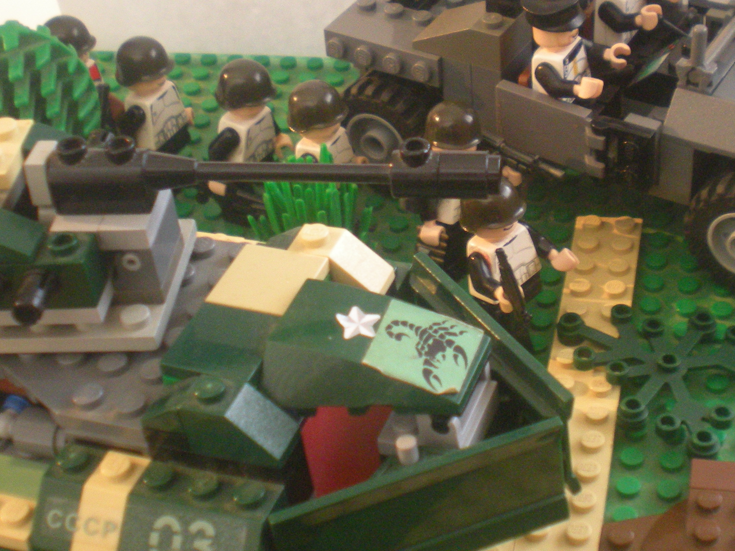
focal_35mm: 71
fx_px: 1507
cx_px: 467
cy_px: 215
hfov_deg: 27.3
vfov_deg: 20.7
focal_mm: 7.4
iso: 308
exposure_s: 1/8
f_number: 3.5
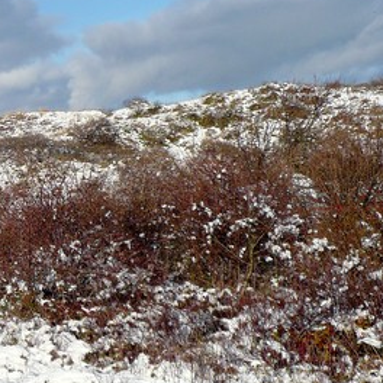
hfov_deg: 20.5
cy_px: 228
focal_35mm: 75
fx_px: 939
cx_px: -151
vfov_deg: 23.0
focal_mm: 4.6
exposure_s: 1/250
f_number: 8
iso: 100
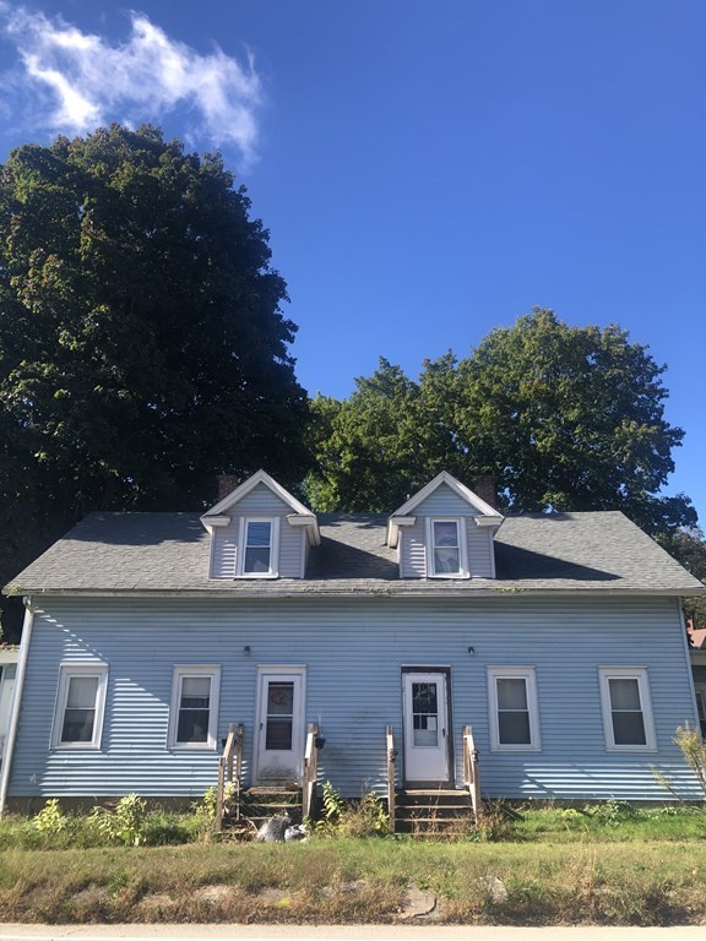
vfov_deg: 63.4
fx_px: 761
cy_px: 470
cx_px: 353
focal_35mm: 28
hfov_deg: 49.7
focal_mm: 3.99
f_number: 1.8
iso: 20
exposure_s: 1/706
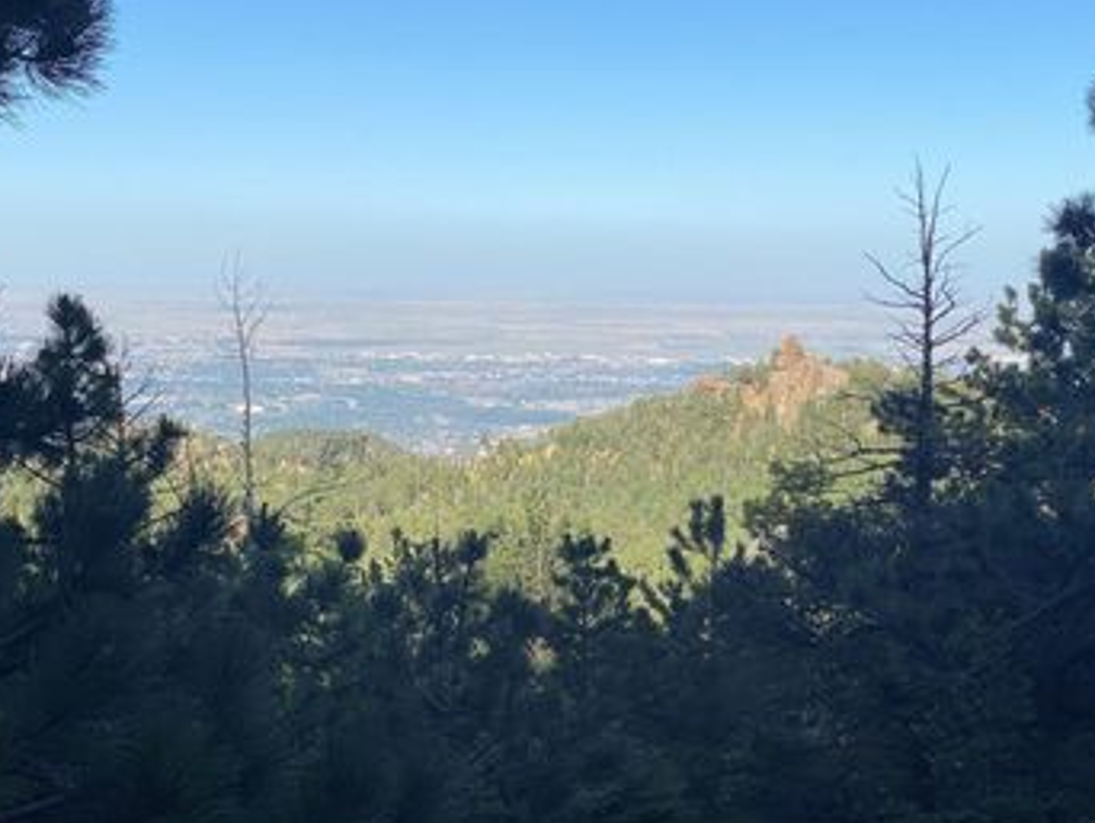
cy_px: 389
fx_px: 2406
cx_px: 506
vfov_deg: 19.4
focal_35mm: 76
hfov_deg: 25.6
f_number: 2
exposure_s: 1/2519
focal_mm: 6
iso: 20
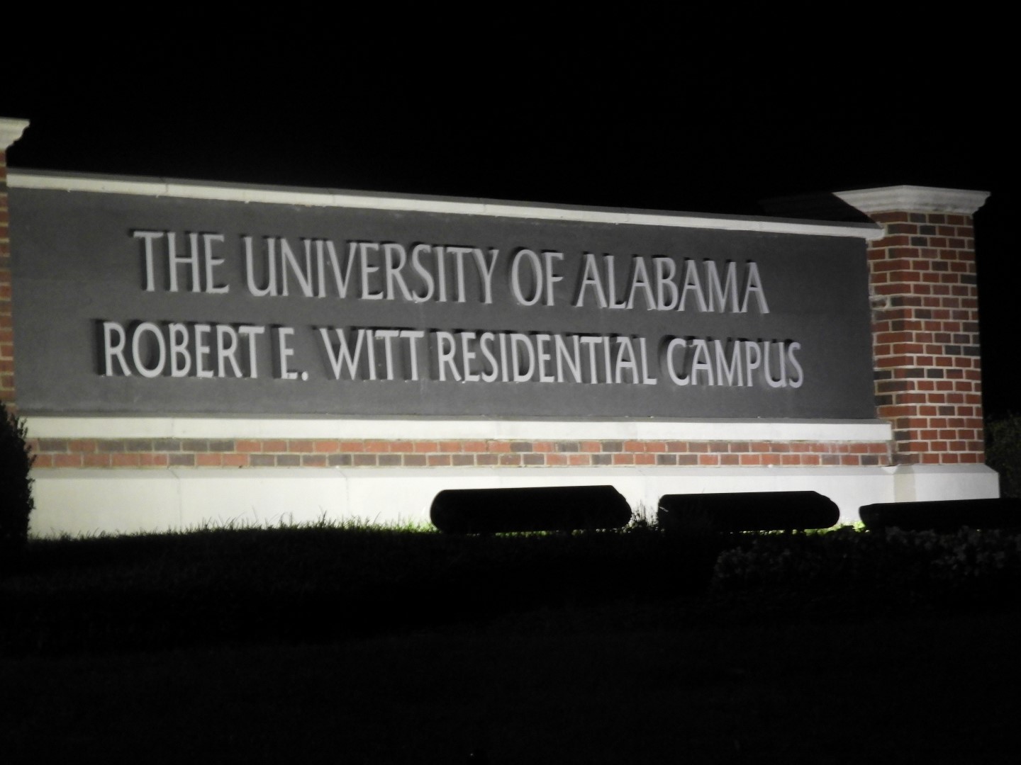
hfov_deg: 11.0
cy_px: 382
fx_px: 5309
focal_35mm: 180
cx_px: 510
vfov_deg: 8.2
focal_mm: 32.2
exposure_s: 1/15
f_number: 5.3
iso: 800
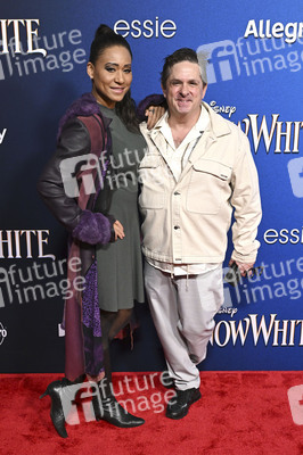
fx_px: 481
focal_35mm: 38
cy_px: 228
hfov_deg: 35.0
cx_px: 152
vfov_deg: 50.7
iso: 3200
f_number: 4.5
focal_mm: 38
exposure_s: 1/250
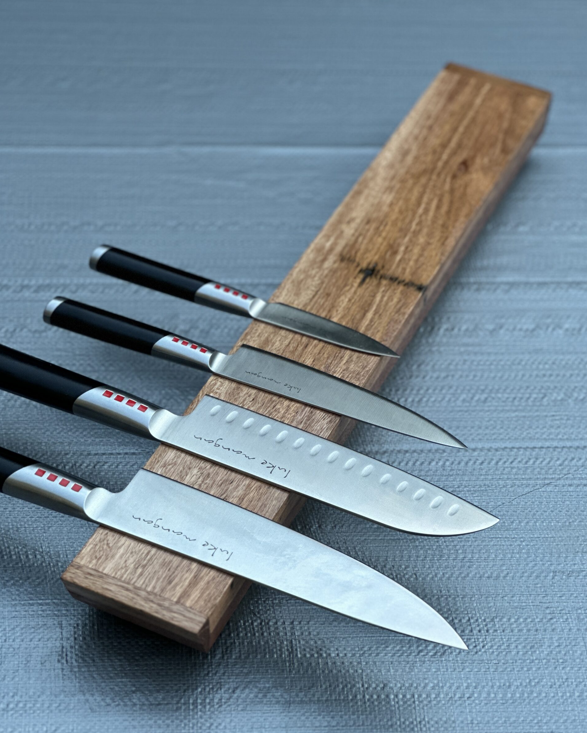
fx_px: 1759
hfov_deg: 18.9
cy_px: 377
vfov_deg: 23.6
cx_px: 295
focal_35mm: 81
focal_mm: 9
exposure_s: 1/121
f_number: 2.8
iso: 125
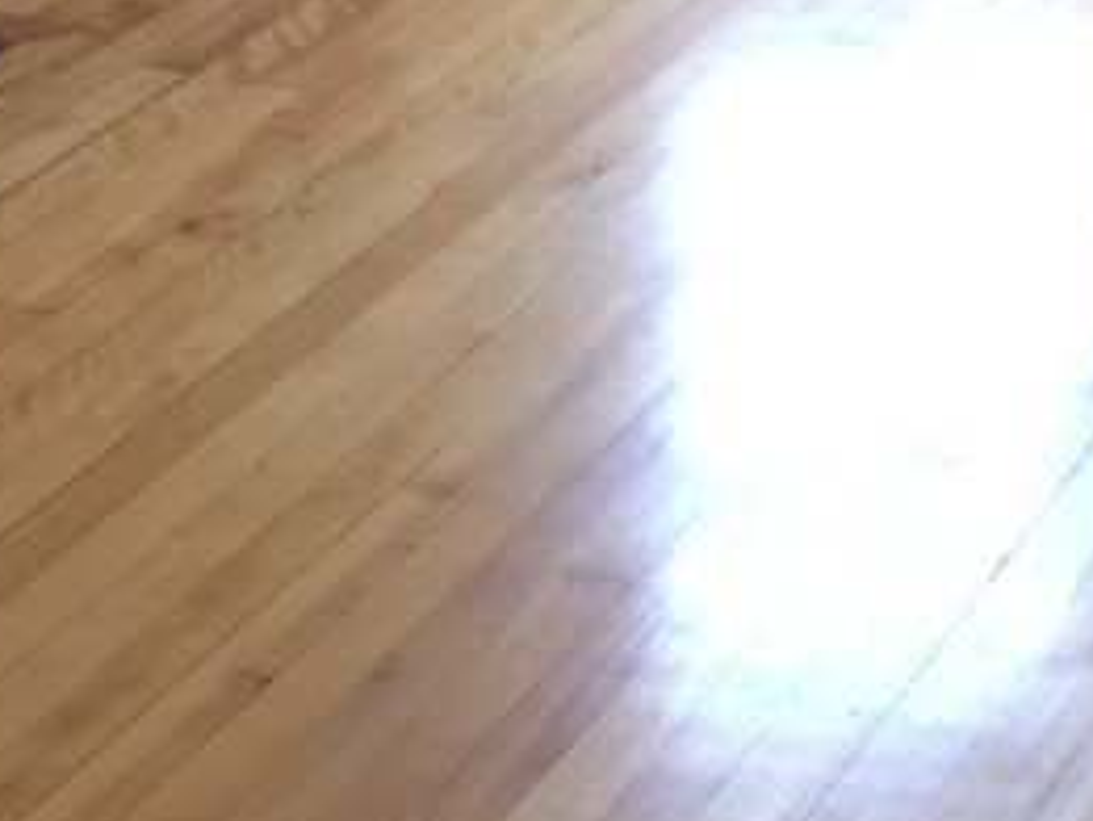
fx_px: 3854
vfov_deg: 11.1
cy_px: -775
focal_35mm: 122
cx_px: 1367
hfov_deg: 15.5
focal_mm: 4.15
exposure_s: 1/60
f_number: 2.2
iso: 40
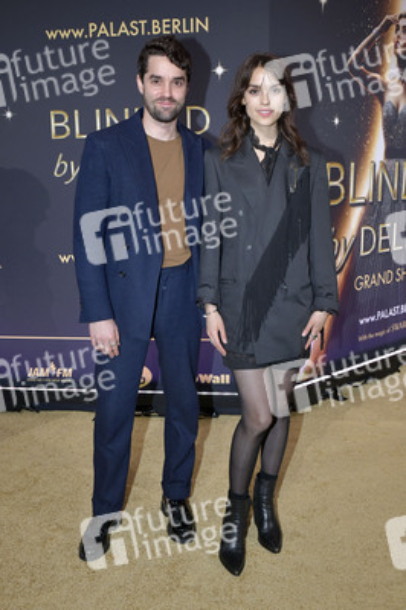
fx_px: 525
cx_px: 203
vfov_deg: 60.3
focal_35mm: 31
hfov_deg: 42.3
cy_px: 305
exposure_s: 1/250
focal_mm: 31
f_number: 6.3
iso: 1250
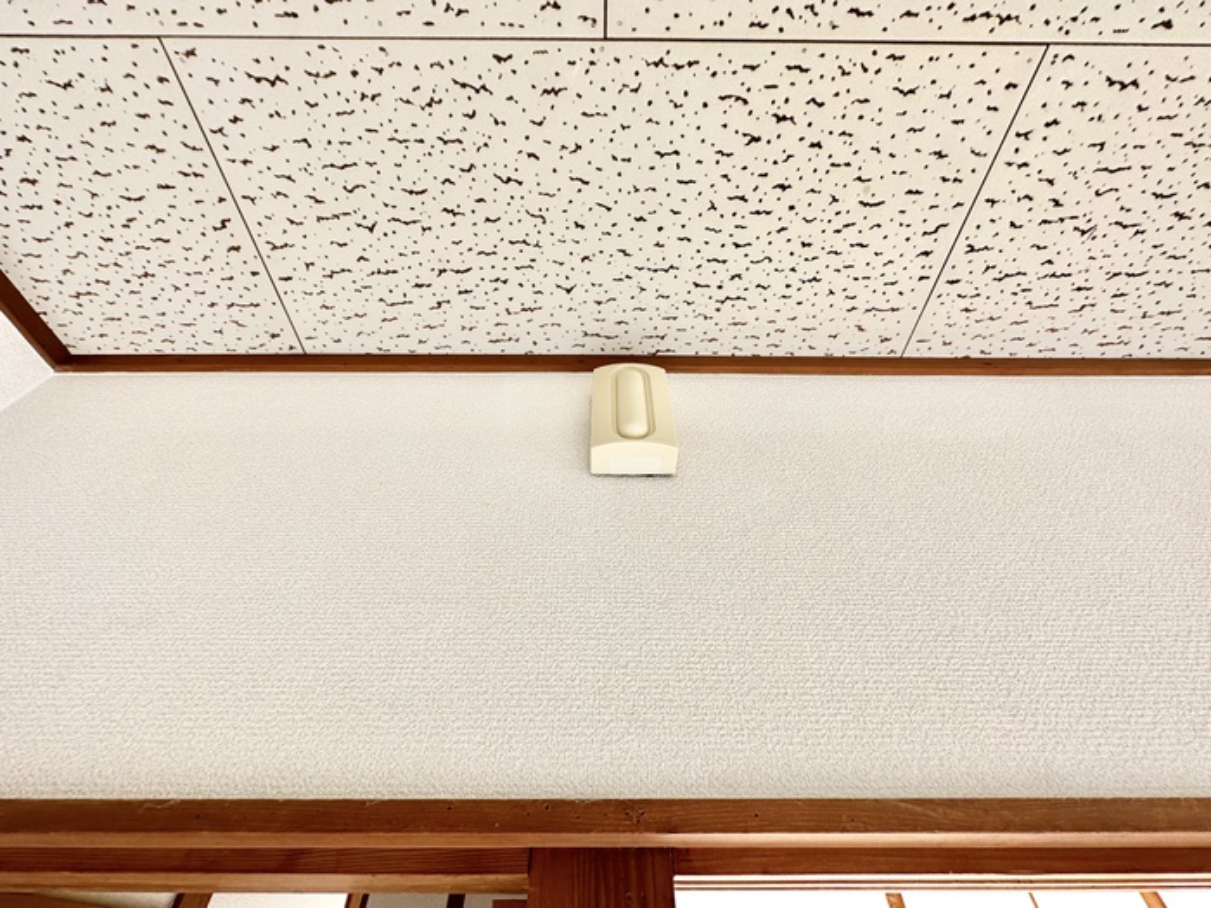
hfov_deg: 102.1
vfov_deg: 85.7
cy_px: 454
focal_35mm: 14
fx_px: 490
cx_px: 606
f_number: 2.2
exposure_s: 1/160
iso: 40
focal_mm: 2.22
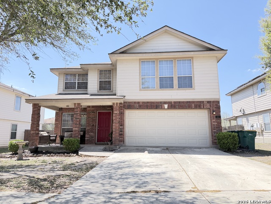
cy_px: 102
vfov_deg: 56.8
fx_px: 188
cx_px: 136
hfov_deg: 71.6
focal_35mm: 24
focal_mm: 6.76
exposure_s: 1/1005
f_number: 1.78
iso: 100
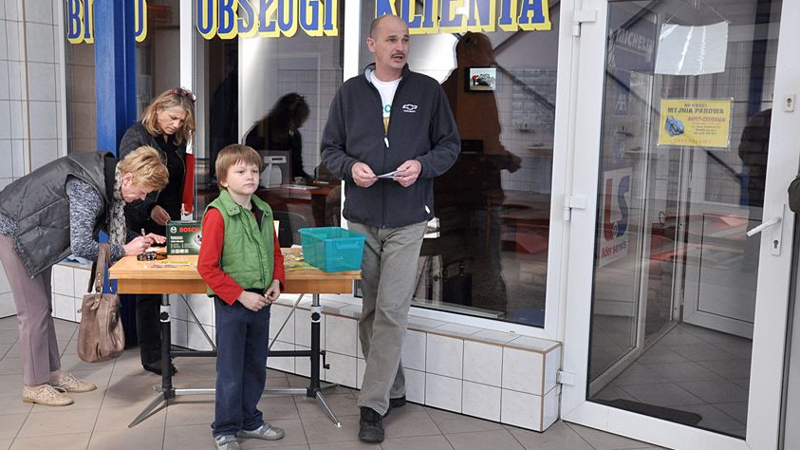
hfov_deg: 52.8
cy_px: 204
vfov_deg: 31.2
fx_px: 806
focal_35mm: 38
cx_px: 398
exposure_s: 1/160
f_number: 5.6
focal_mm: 24
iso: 1250
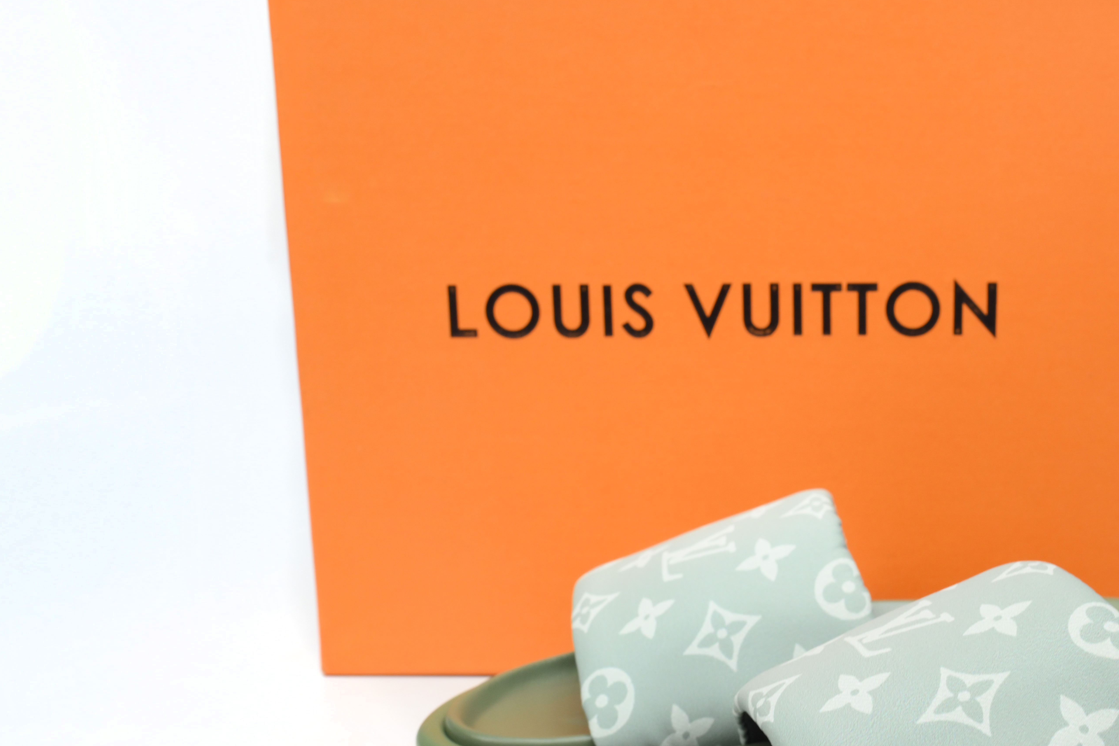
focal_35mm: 50
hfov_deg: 38.6
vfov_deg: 26.9
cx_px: 841
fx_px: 1554
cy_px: 466
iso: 800
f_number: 11
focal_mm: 31
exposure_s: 1/100
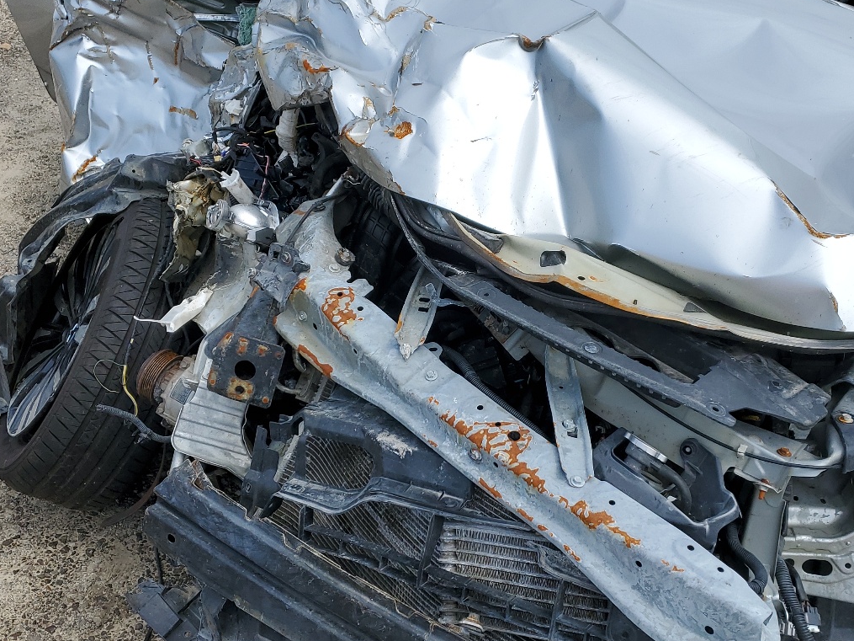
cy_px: 319
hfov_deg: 45.7
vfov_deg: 35.1
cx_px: 465
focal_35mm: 41
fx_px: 1011
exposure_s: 1/3333
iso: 50
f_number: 1.5
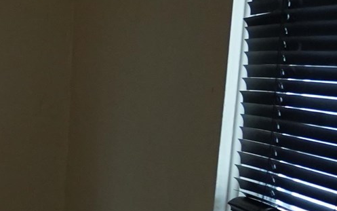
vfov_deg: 12.1
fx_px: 983
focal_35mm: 107
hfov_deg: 12.8
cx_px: -554
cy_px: 198
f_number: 2.8
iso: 2000
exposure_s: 1/160
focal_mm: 17
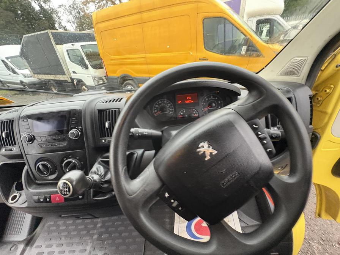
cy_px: 128
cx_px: 170
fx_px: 138
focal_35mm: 14
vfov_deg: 85.7
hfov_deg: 102.1
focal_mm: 2.22
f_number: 2.2
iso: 640
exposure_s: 1/60
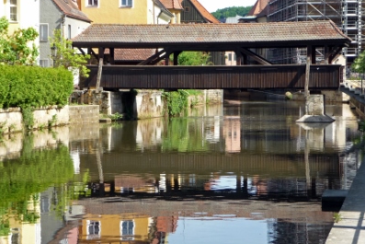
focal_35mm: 108
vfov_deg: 12.7
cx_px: 182
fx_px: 1095
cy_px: 115
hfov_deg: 18.9
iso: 100
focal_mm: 17.5
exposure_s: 1/200
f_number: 4.7
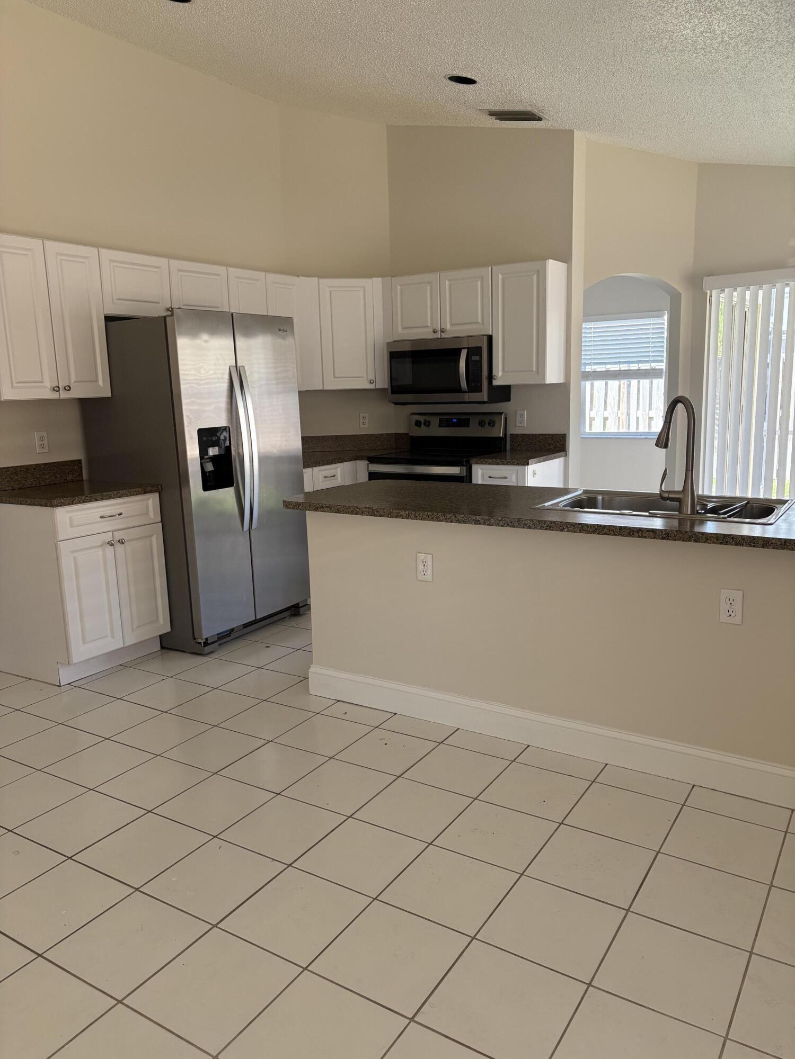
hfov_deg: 53.1
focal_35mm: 26
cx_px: 398
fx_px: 796
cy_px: 530
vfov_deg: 67.3
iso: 125
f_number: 1.6
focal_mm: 5.96
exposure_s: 1/165
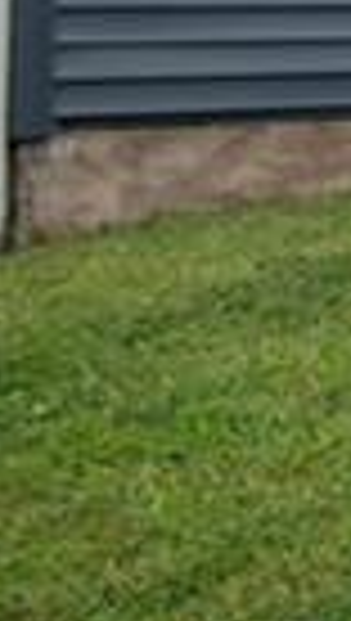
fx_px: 2044
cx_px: 1400
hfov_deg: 7.2
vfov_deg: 16.4
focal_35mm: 124
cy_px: -160
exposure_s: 1/320
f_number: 2.8
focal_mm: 16
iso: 160
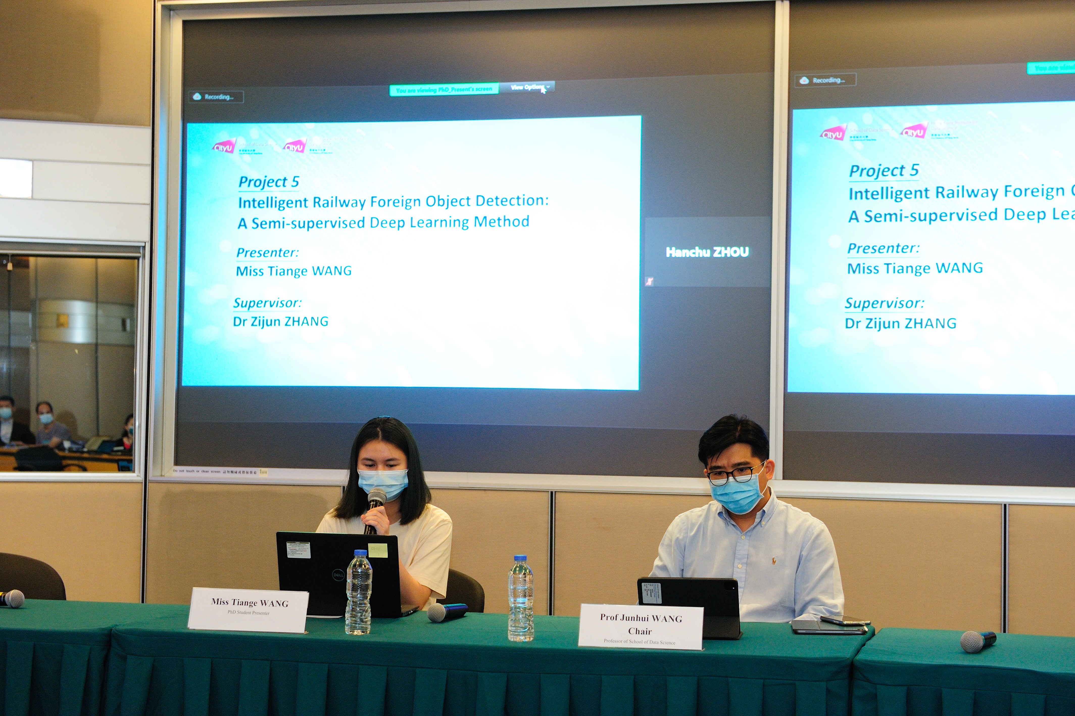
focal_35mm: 70
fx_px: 2089
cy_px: 358
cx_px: 538
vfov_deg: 19.4
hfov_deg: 28.9
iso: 800
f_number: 6.3
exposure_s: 1/60
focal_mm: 70
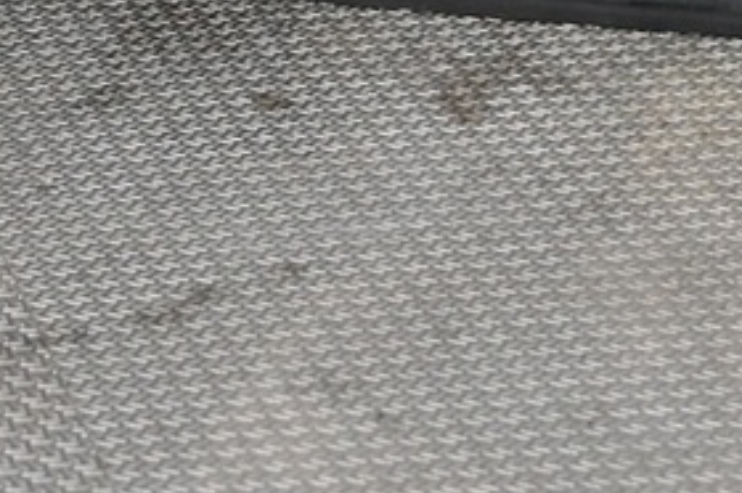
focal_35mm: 267
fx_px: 5497
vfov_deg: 5.0
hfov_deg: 7.7
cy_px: -777
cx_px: -87
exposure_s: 1/80
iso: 2000
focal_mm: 46
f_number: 4
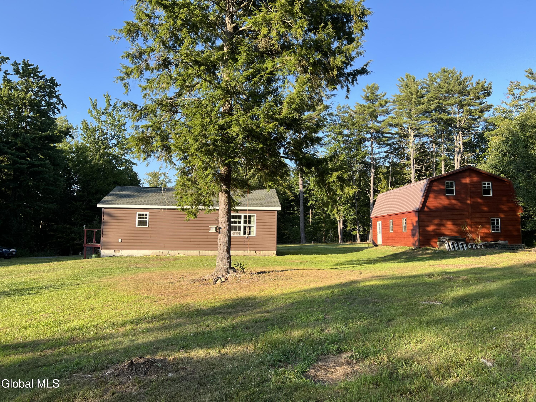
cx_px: 268
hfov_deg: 67.3
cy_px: 201
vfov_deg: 53.1
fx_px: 403
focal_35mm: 26
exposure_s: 1/991
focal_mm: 5.7
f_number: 1.5
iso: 50
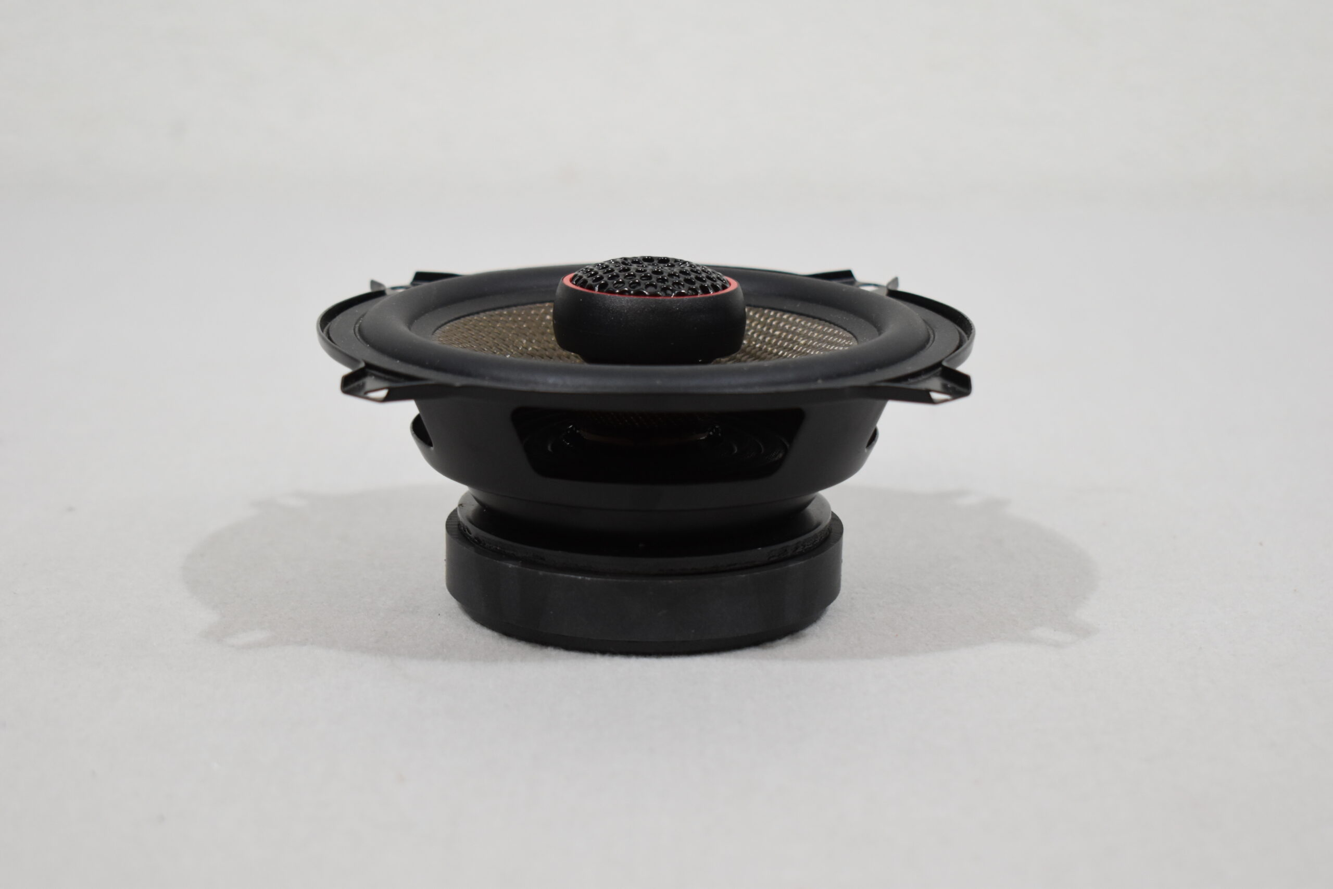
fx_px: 2666
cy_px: 444
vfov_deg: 18.9
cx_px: 666
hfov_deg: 28.1
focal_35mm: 72
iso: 900
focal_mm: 48
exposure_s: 1/125
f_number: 5.3
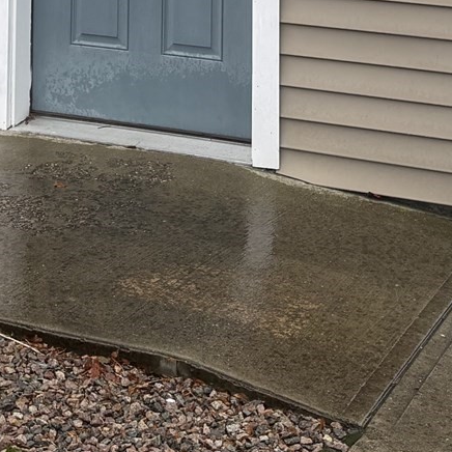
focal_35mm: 108
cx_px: 95
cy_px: -252
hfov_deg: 16.0
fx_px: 1595
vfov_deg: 14.8
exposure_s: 1/121
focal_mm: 5.96
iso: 40
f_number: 1.6
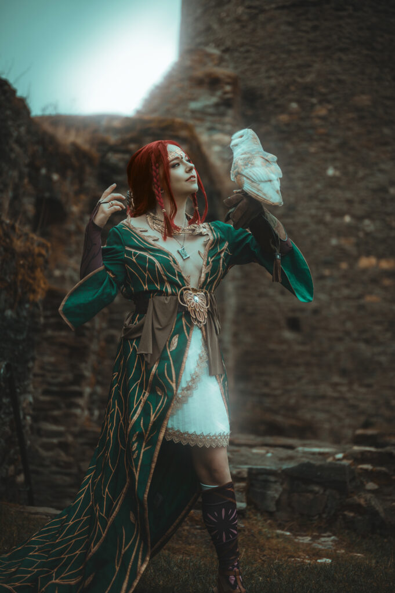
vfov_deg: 39.6
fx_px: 824
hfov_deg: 26.9
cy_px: 296
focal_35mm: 50
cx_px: 198
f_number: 1.8
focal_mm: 50
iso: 125
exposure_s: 1/1250
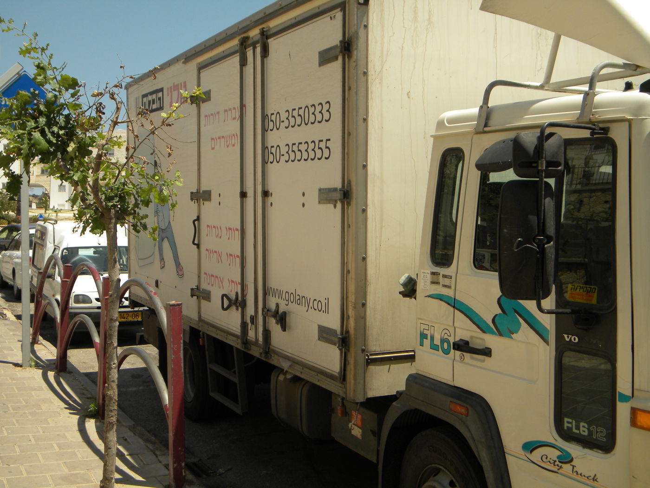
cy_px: 244
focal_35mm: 41
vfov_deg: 35.1
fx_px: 770
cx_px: 325
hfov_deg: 45.8
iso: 80
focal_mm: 7.3
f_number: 7.6
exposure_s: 1/250
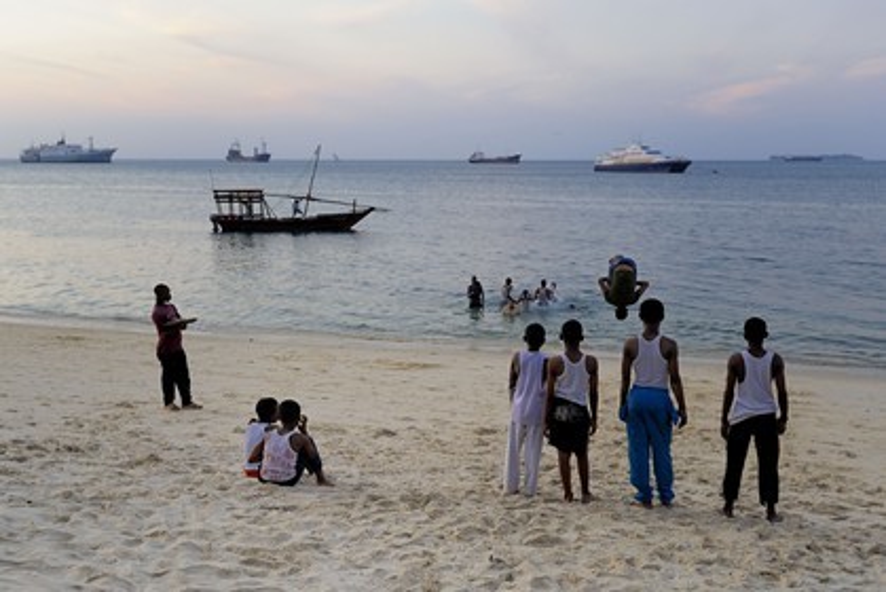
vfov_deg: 38.9
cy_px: 296
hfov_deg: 55.8
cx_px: 443
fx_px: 837
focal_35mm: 34
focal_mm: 34
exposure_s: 1/200
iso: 800
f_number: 3.5
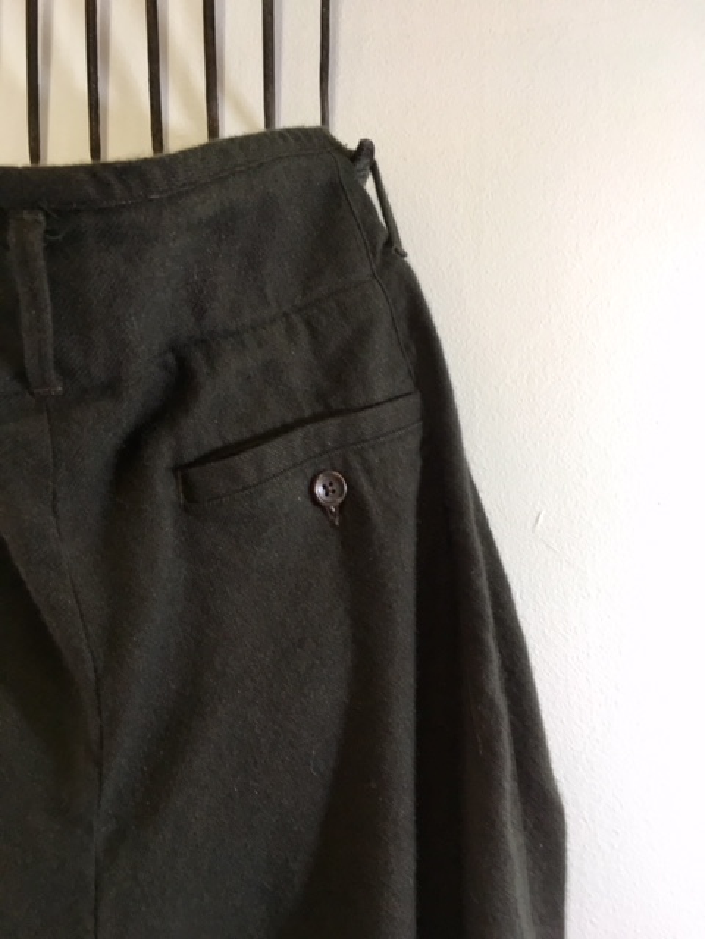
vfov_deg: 61.7
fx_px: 787
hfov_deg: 48.2
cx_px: 352
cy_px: 470
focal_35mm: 29
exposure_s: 1/30
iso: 100
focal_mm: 4.15
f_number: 2.2
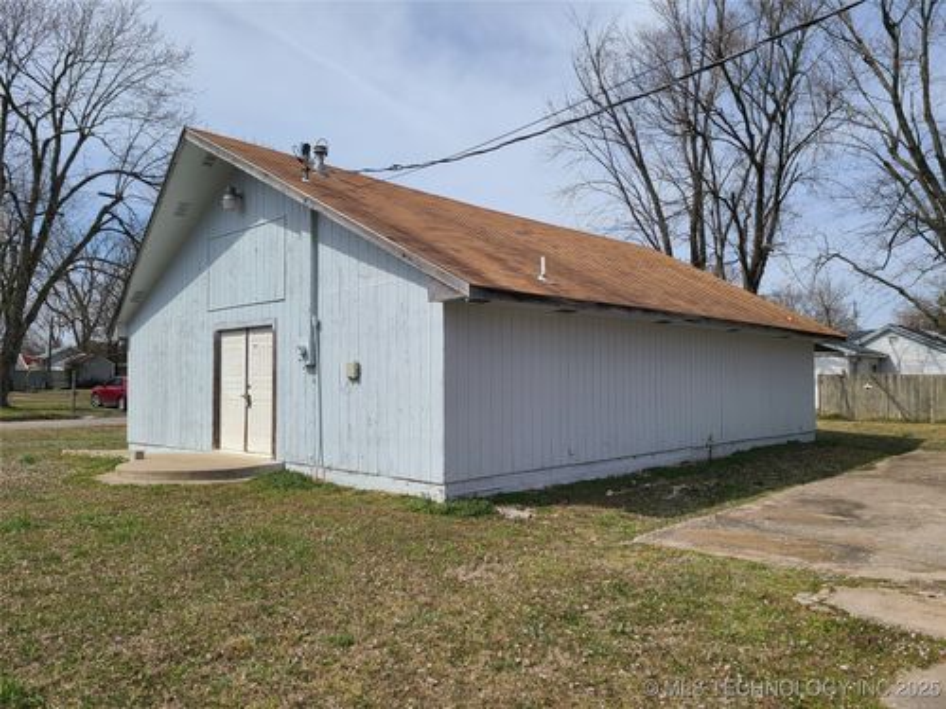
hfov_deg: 67.3
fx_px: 711
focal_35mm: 26
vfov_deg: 53.1
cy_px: 354
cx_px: 473
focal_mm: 5.4
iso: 40
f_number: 1.8
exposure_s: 1/2866
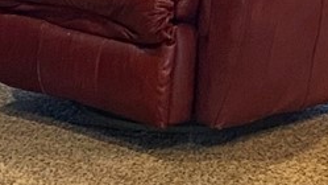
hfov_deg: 9.9
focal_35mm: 218
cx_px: 273
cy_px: -133
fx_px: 1896
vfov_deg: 5.5
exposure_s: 1/60
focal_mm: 4.25
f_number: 1.8
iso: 320
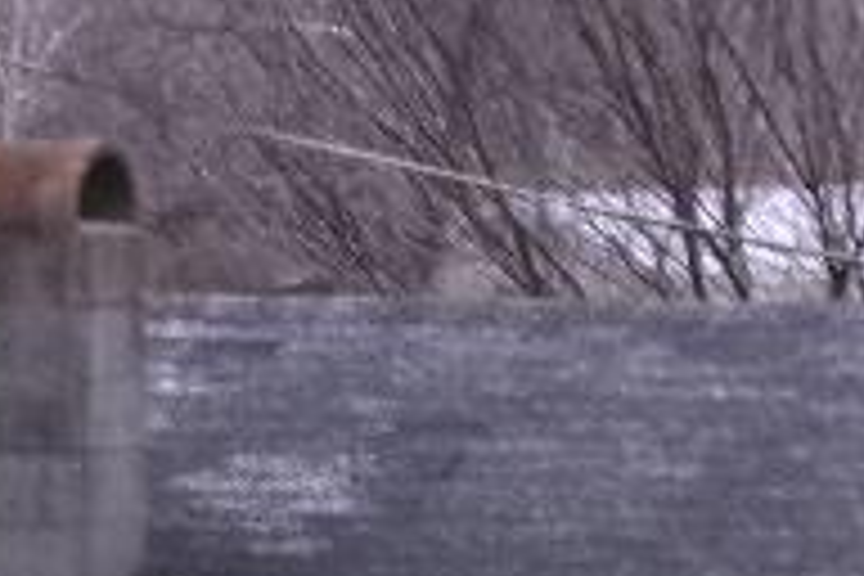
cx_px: 153
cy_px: 788
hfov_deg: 8.6
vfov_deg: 5.7
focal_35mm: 239
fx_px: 5736
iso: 445
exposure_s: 1/20
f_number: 4.7
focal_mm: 12.3
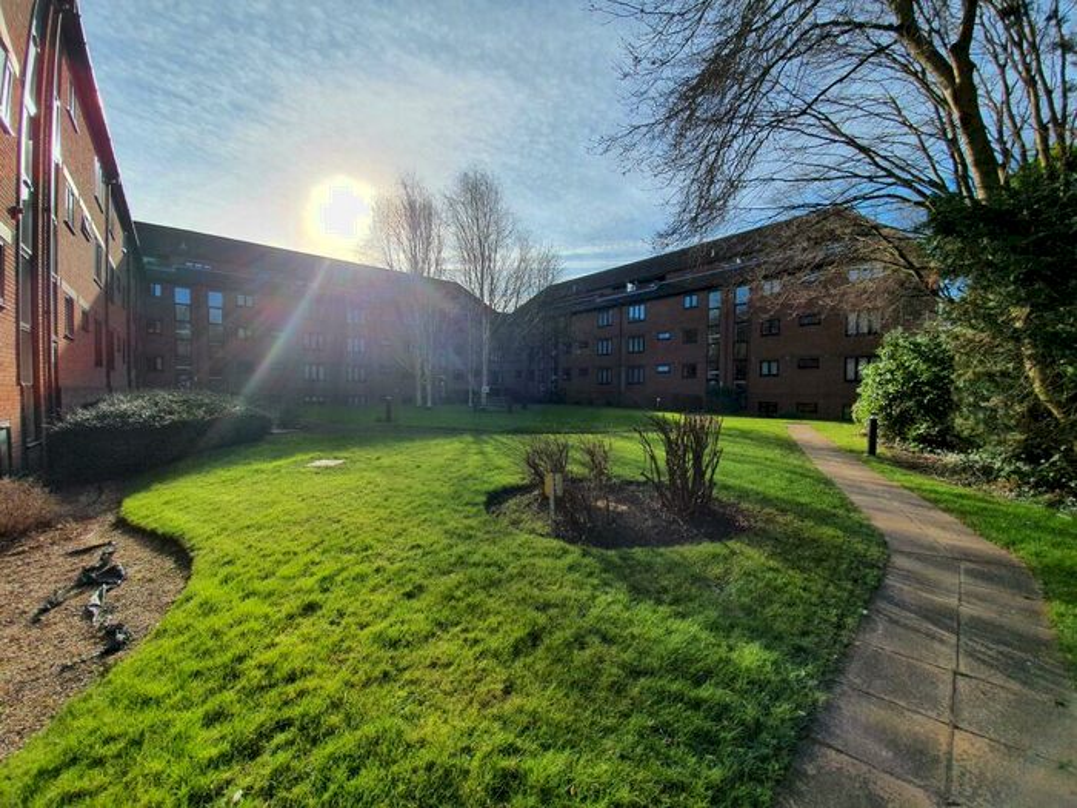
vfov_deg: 89.9
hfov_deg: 106.2
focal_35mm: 13
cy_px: 404
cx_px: 538
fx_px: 404
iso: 50
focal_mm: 1.8
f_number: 2.2
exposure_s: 1/1352
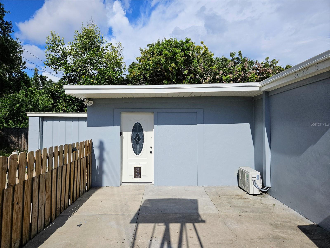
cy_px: 124
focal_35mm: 23
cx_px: 165
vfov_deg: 58.9
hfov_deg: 73.9
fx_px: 219
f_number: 1.8
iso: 25
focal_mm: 5.4
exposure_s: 1/3935
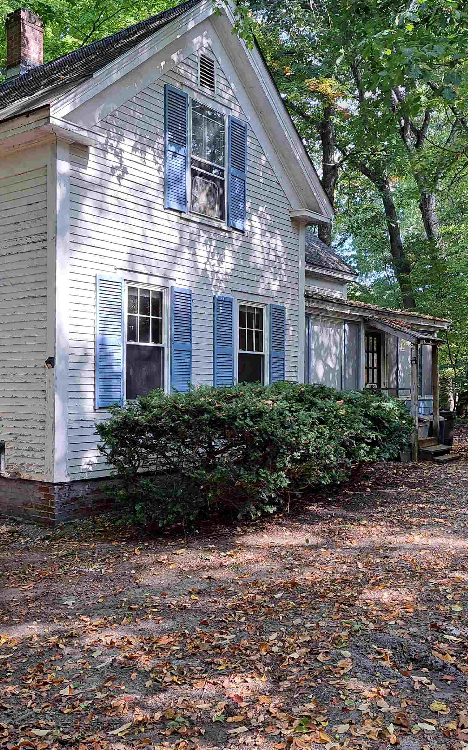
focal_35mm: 34
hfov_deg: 37.2
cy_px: 375
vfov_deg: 56.7
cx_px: 258
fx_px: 694
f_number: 1.8
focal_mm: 5.23
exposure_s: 1/120
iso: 50
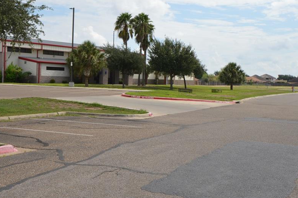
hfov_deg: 41.9
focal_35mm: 47
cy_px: 76
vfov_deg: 28.5
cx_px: 141
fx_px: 389
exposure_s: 1/200
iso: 100
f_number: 10
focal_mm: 24
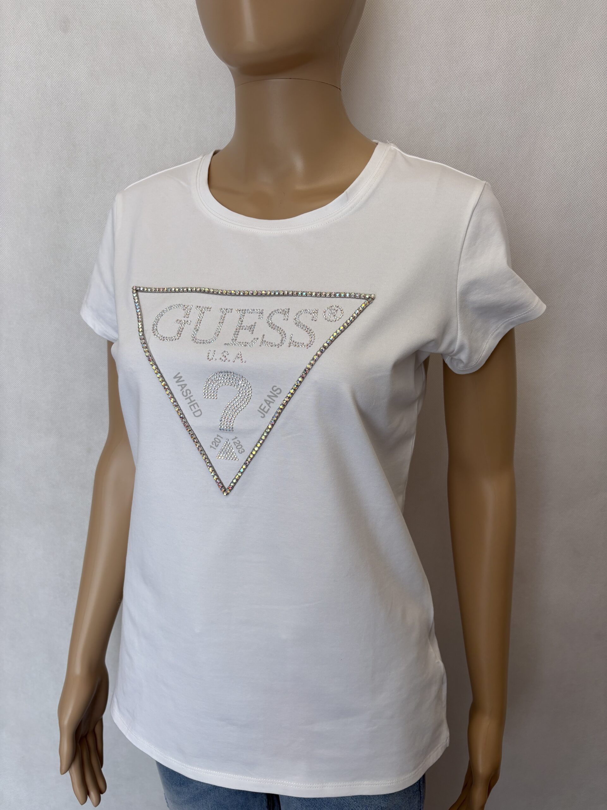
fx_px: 608
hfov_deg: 53.1
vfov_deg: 67.3
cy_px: 405
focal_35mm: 26
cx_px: 304
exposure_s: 1/100
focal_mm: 5.96
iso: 50
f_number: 1.6
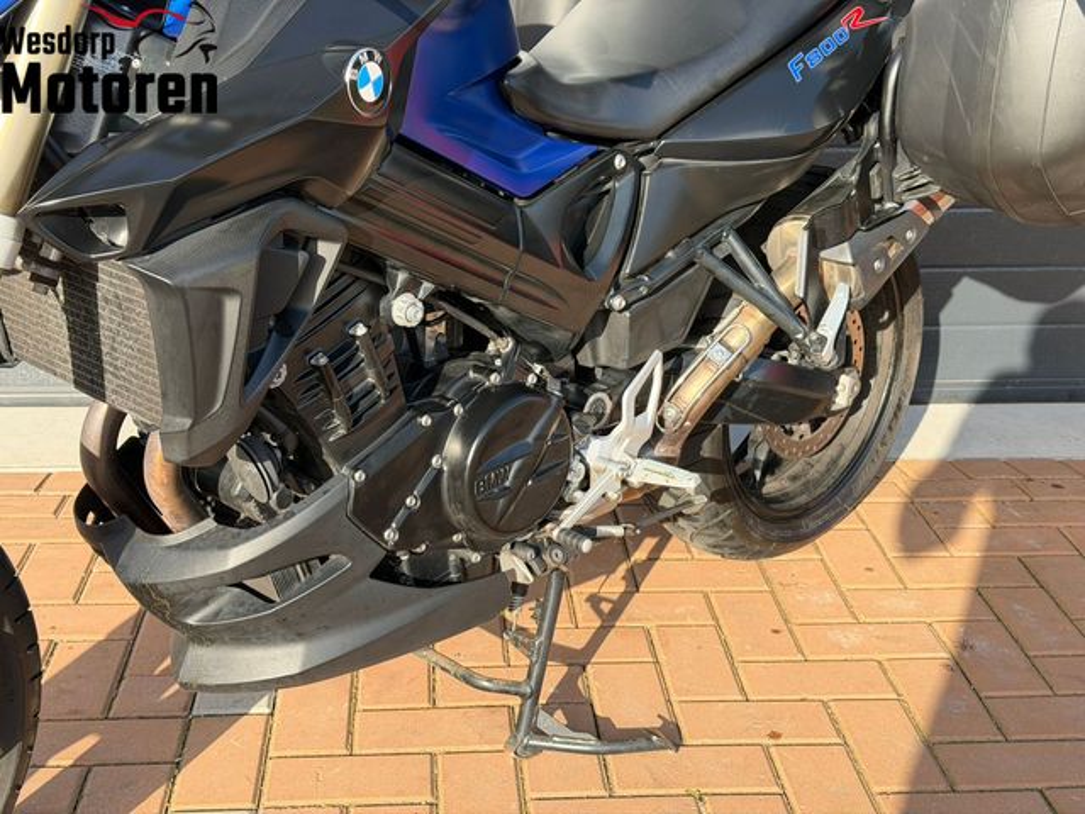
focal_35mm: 48
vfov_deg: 30.3
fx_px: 1505
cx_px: 542
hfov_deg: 39.7
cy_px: 407
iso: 80
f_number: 1.78
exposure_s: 1/1133
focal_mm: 6.76
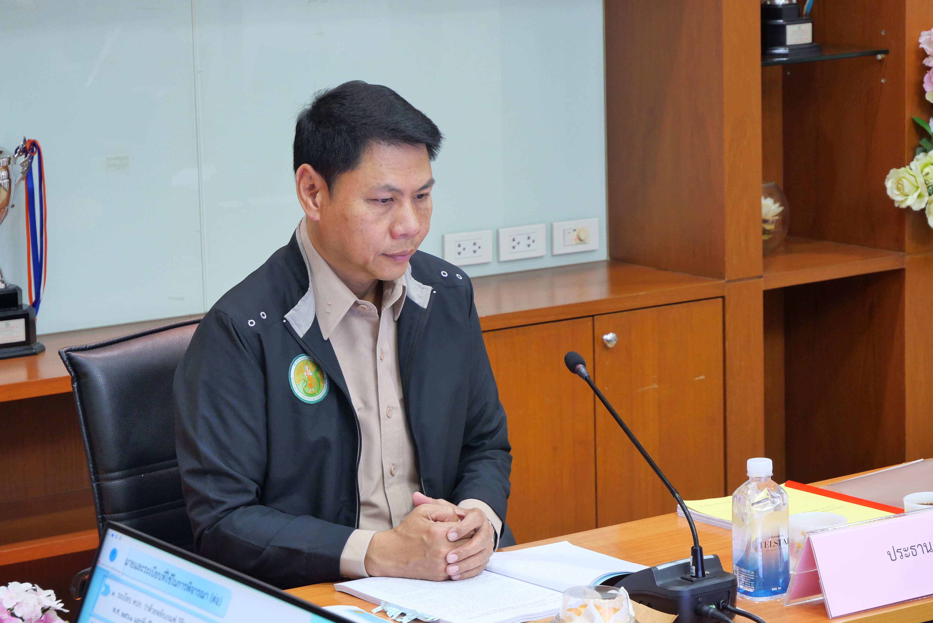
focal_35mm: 108
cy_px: 312
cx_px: 466
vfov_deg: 12.7
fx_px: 2801
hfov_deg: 18.9
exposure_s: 1/13
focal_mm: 52
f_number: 5.6
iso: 1000
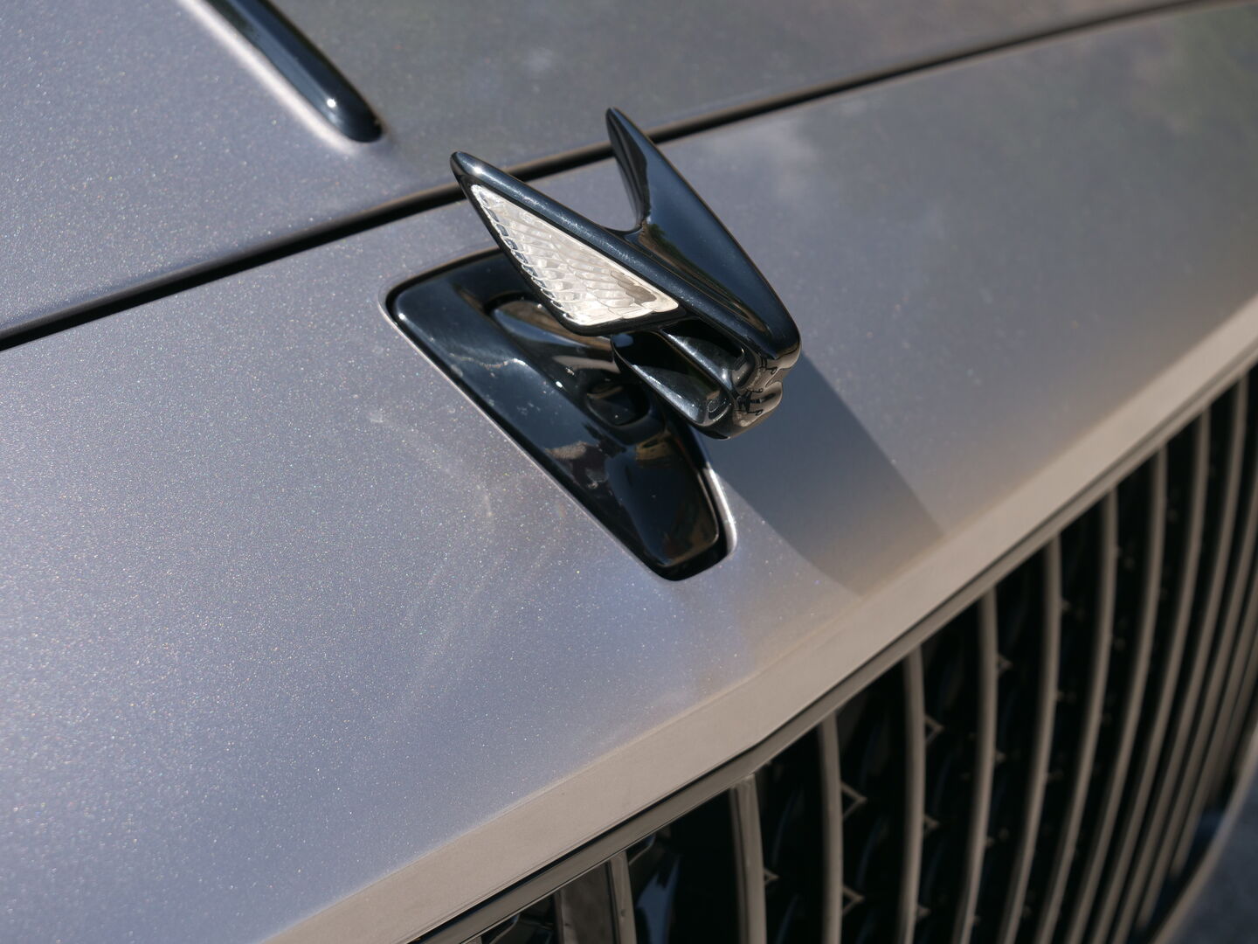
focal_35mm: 50
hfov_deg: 38.2
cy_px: 472
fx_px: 1817
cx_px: 629
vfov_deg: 29.1
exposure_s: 1/250
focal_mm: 25
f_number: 4.5
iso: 200
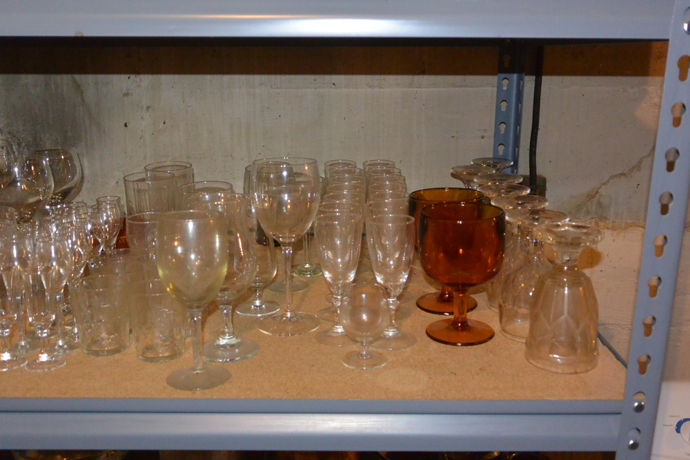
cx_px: 345
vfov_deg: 37.9
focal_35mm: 35
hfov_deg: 54.4
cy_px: 230
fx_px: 671
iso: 1250
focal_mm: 13.1
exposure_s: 1/60
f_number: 4
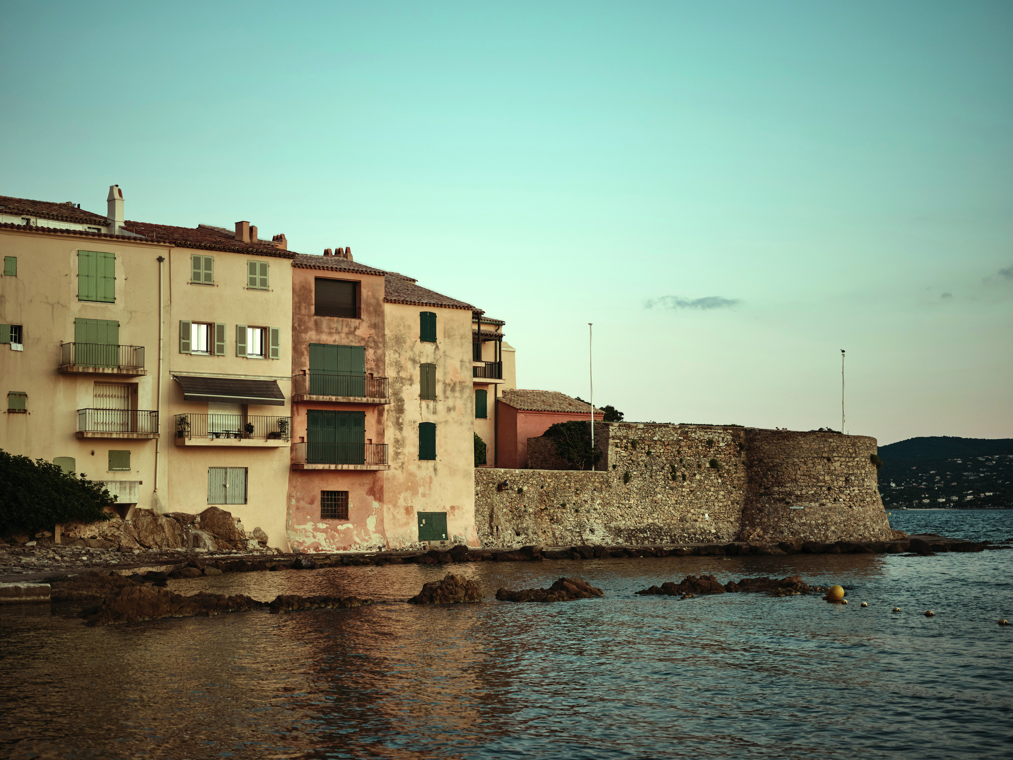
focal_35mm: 50
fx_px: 1463
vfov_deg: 29.1
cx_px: 506
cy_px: 380
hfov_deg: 38.2
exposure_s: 1/200
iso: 320
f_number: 2.8
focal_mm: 63
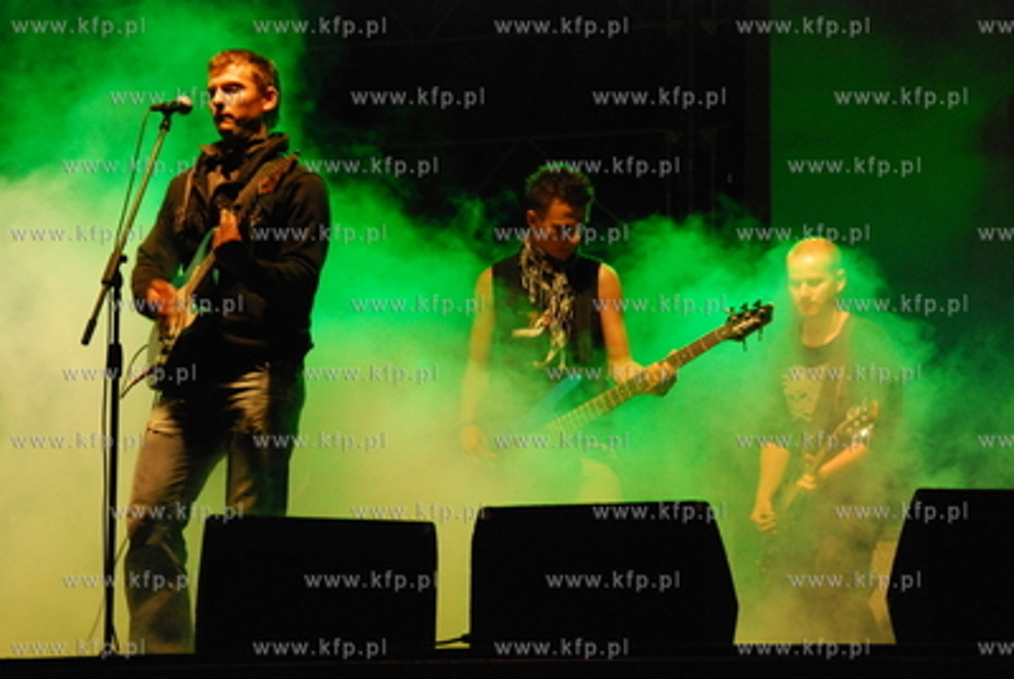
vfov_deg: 11.8
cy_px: 340
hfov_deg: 17.5
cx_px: 507
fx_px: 3300
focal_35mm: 117
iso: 1600
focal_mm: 78
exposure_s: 1/50
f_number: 8
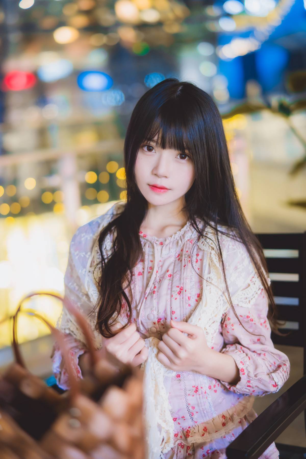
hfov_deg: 27.0
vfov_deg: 39.6
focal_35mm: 50
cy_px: 230
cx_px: 153
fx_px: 637
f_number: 1.4
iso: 1600
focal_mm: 50
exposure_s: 1/100
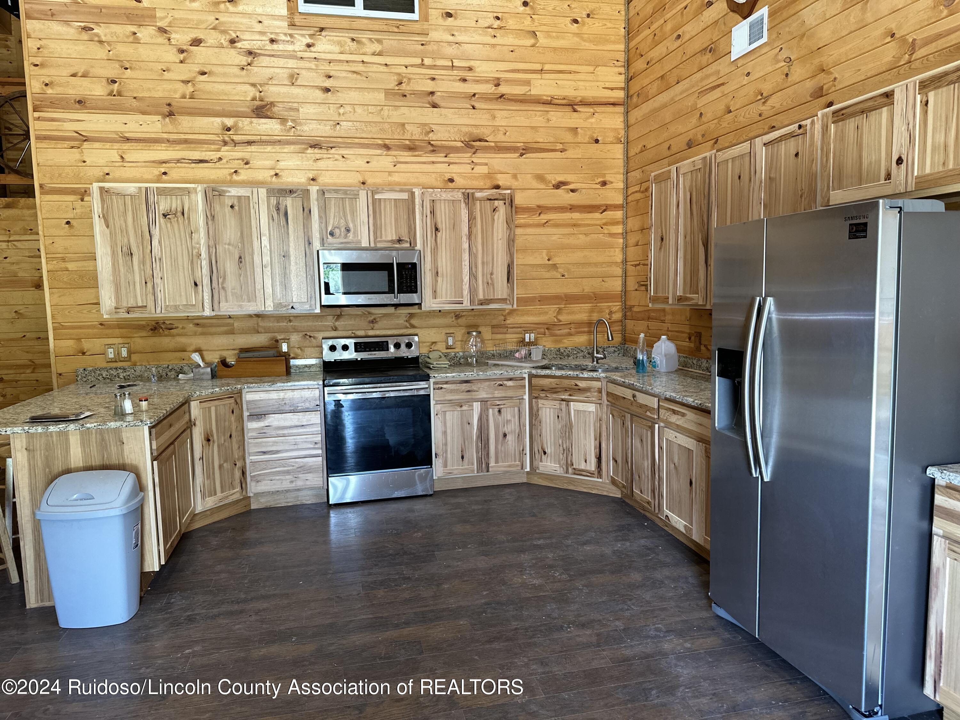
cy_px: 360
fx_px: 666
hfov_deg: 71.6
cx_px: 480
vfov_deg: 56.8
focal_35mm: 24
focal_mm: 6.86
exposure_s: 1/60
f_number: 1.78
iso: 200
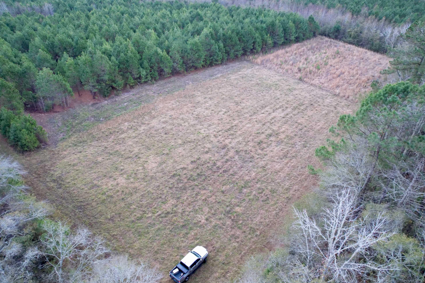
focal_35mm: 23
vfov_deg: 55.1
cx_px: 205
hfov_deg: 76.1
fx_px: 272
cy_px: 138
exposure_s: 1/500
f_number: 2.8
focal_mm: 8.38
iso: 1070
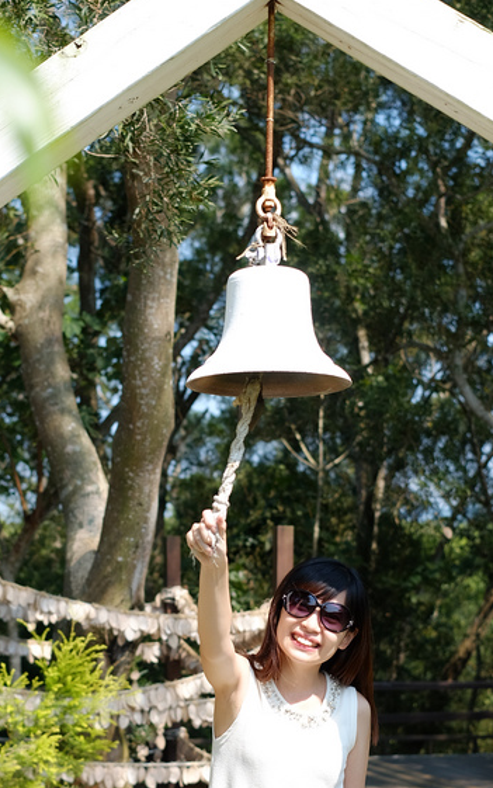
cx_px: 199
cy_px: 510
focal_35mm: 77
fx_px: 1654
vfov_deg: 26.7
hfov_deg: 16.9
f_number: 2.8
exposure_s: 1/1200
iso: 200
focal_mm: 35
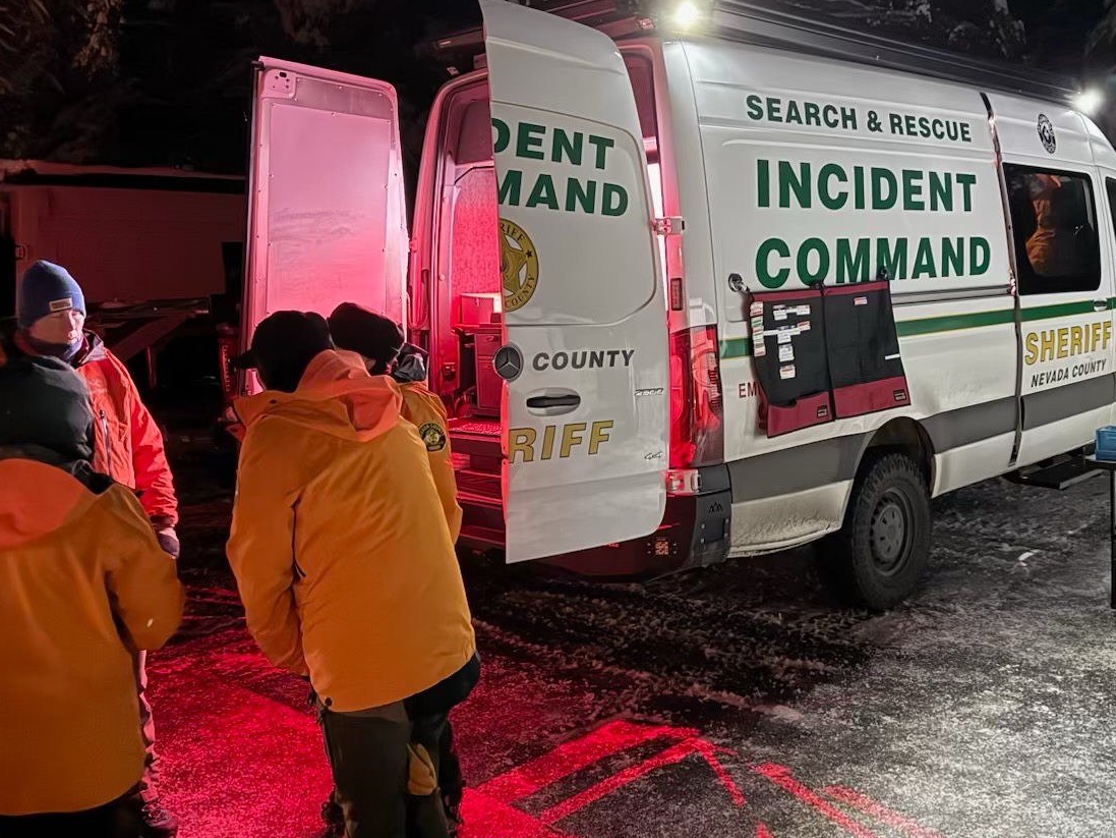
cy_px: 362
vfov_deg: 40.6
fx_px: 1129
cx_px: 625
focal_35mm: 35
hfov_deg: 52.5
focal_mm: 6.76
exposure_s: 1/18
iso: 2000
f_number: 1.78
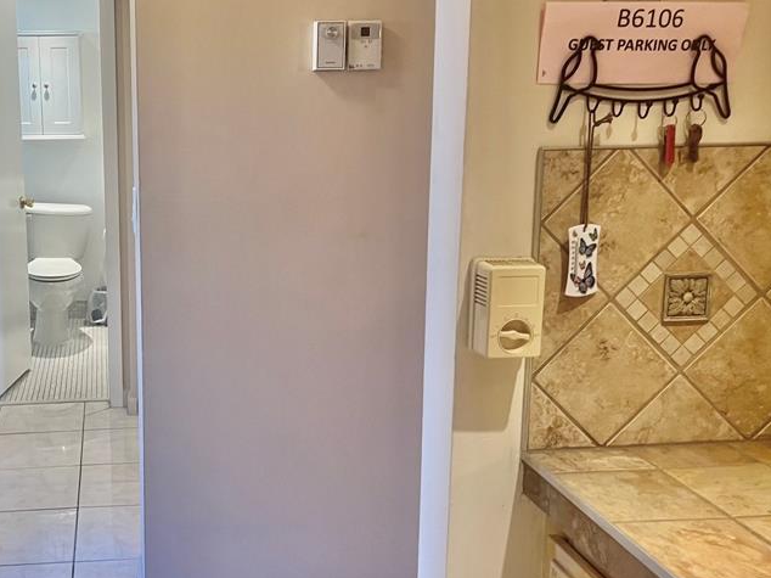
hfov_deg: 43.1
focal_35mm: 42
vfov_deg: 34.3
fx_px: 935
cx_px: 171
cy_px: 252
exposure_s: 1/60
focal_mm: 5.7
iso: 80
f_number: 1.5
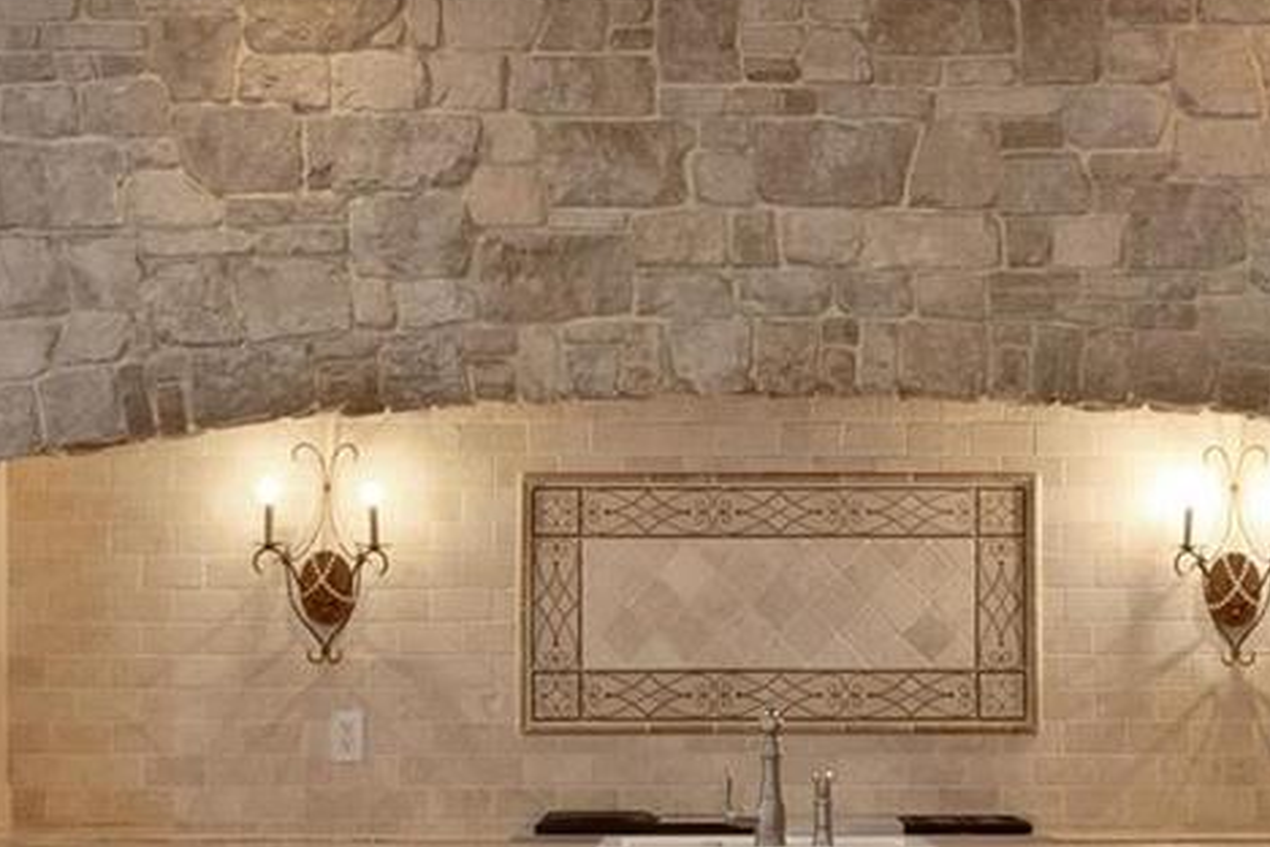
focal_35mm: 123
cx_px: 765
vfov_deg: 11.1
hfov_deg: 16.6
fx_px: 4339
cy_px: 752
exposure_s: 1/4
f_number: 7.1
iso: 400
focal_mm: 18
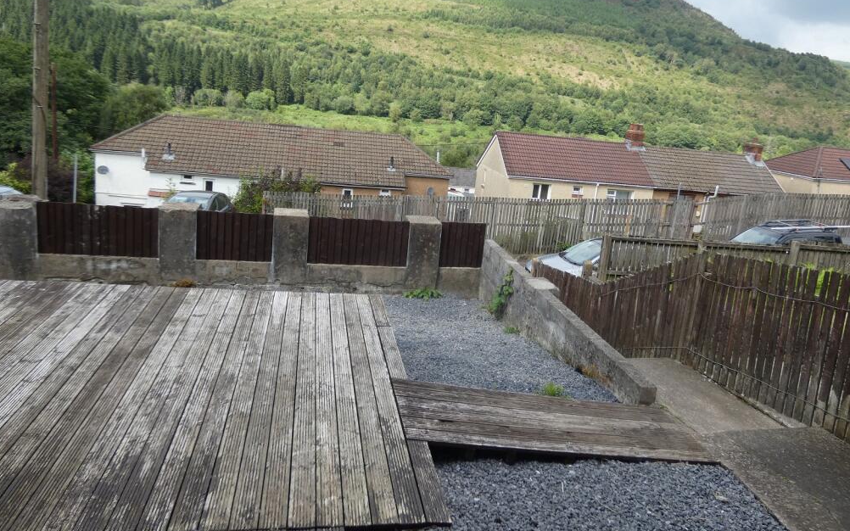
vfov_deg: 47.4
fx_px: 602
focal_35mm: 26
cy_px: 219
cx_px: 429
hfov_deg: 70.4
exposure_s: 1/640
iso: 80
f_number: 3
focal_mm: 4.3
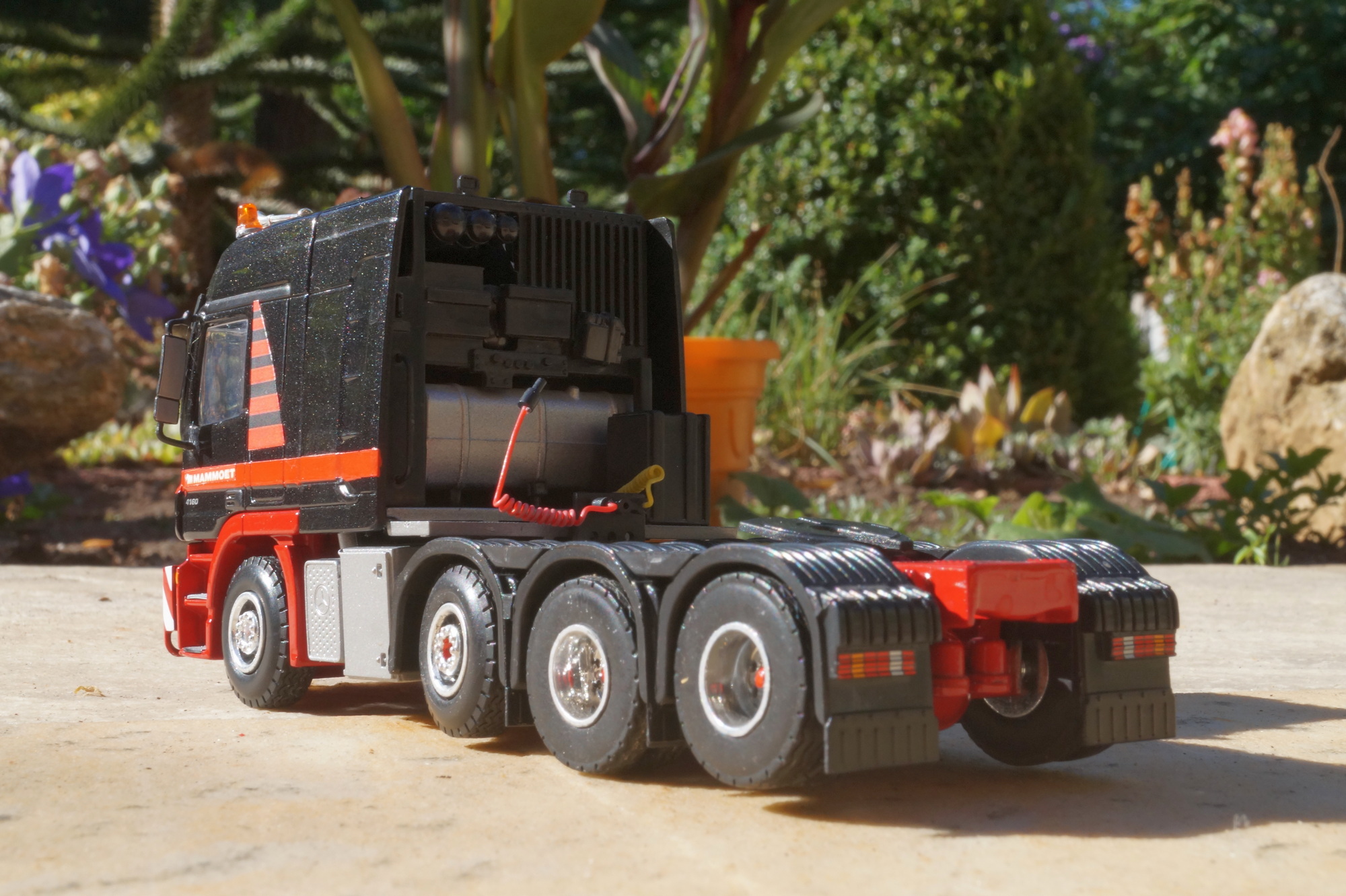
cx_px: 673
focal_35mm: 52
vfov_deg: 25.7
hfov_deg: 37.9
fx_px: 1962
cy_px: 448
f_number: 25
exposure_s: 1/60
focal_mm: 35
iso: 400
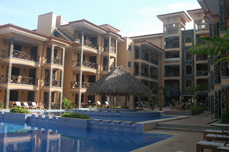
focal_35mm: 36
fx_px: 229
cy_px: 76
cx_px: 114
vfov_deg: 36.8
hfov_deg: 53.2
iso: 400
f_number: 7.1
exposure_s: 1/160
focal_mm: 24
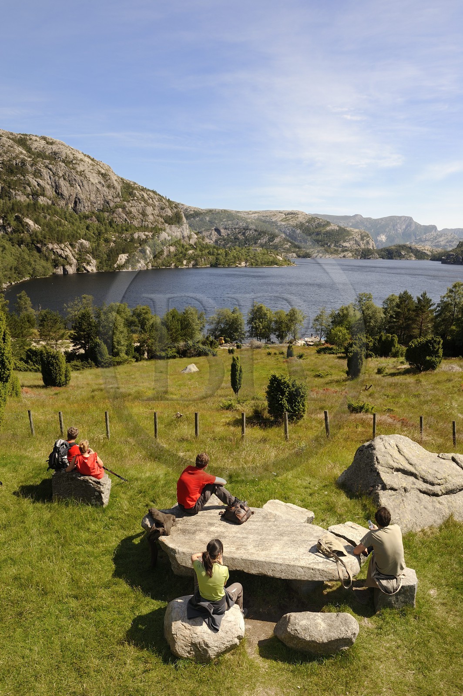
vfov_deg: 73.8
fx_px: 464
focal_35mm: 24
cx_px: 232
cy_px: 348
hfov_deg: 53.1
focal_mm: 24
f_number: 10
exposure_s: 1/200
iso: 200
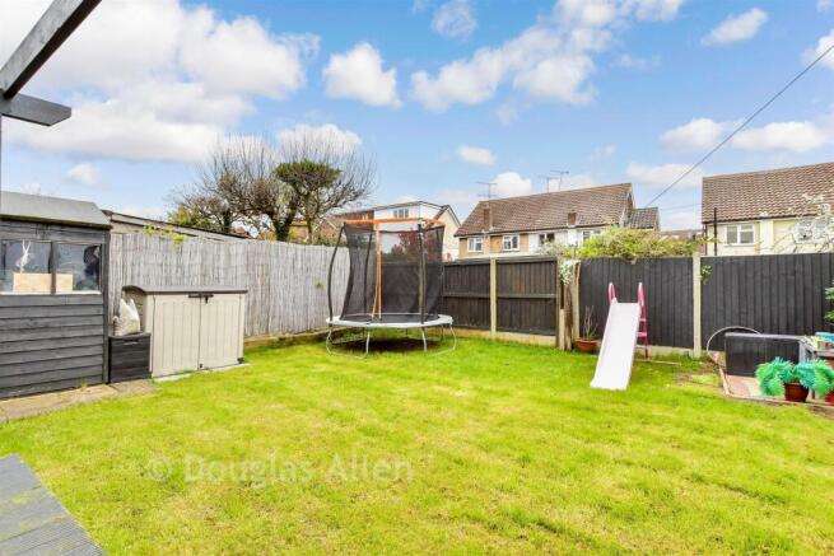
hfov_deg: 93.3
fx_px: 394
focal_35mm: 17
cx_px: 417
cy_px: 278
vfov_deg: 70.5
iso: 400
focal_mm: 11.5
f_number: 7.1
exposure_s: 1/200
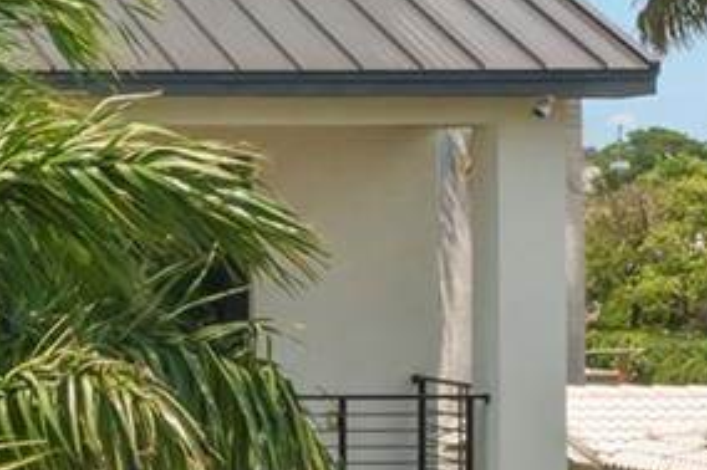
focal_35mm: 158
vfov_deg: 8.7
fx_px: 3101
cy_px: 292
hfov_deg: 11.4
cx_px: -809
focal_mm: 10.26
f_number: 7.1
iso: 100
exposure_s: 1/800
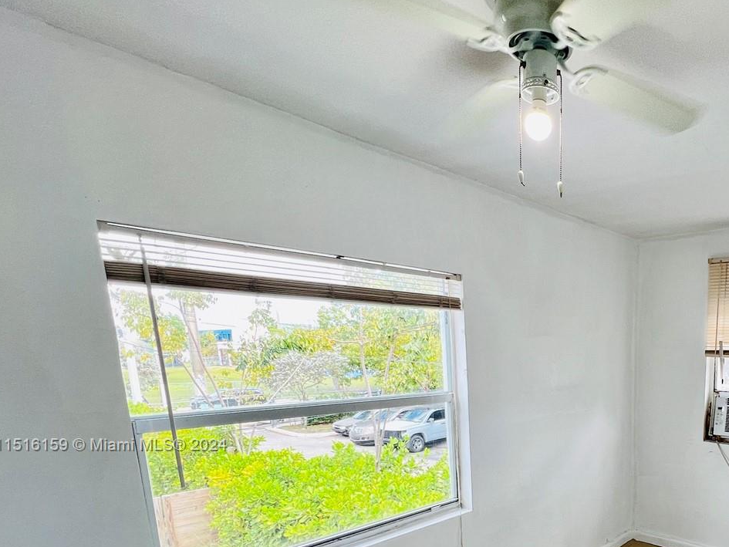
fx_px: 463
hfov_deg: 68.1
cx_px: 597
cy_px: 446
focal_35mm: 22
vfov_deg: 56.2
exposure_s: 1/120
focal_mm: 1.57
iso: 64
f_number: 1.8
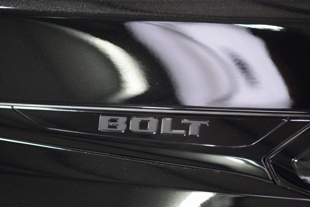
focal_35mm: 105
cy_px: 104
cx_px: 155
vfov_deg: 13.0
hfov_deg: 19.5
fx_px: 904
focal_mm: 70
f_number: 2.8
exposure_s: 1/60
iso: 1600
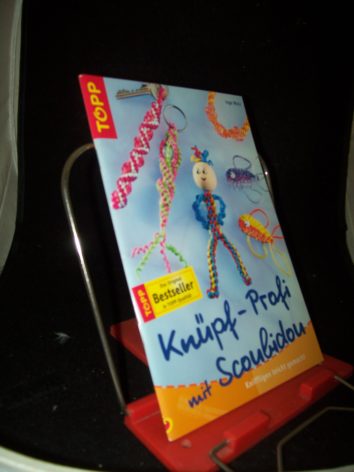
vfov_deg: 54.0
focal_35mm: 34
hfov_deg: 41.8
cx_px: 177
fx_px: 464
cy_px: 236
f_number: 2.7
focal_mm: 5.6
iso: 80
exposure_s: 1/60
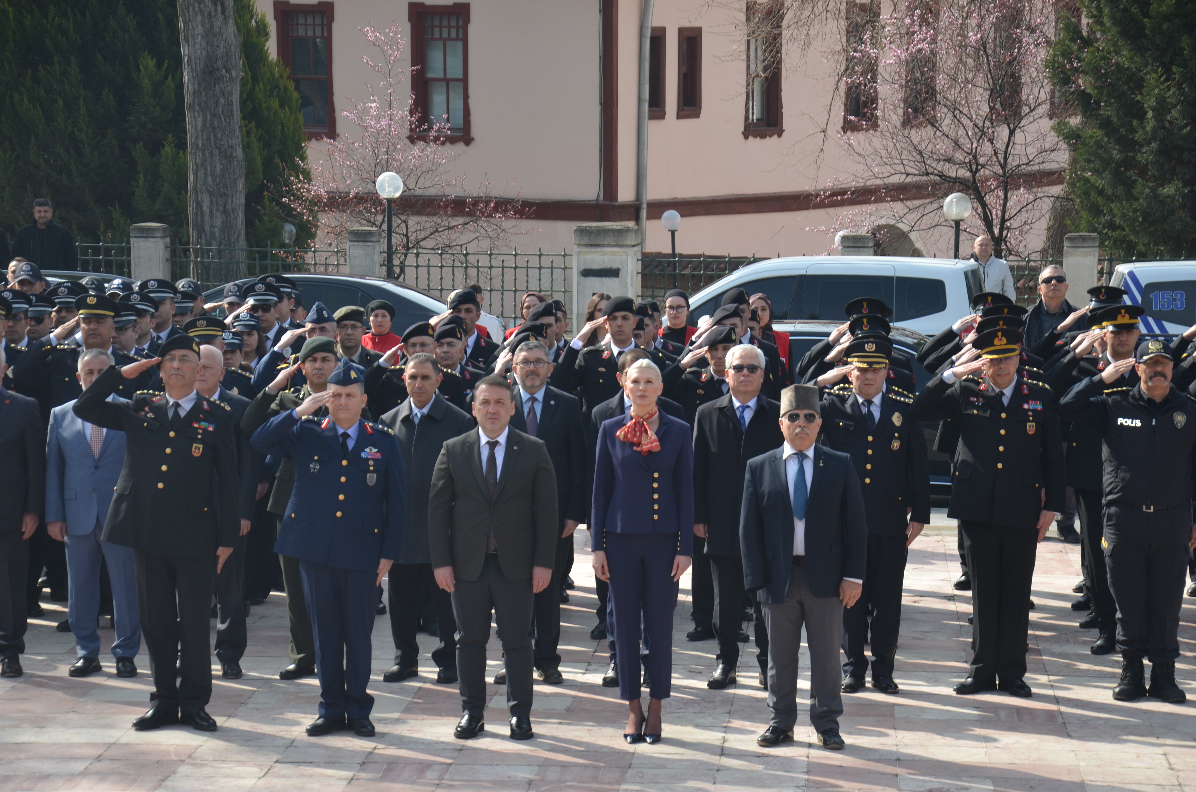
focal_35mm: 120
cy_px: 396
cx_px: 598
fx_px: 3978
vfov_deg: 11.4
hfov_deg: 17.1
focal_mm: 80
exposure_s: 1/250
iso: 125
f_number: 5.3
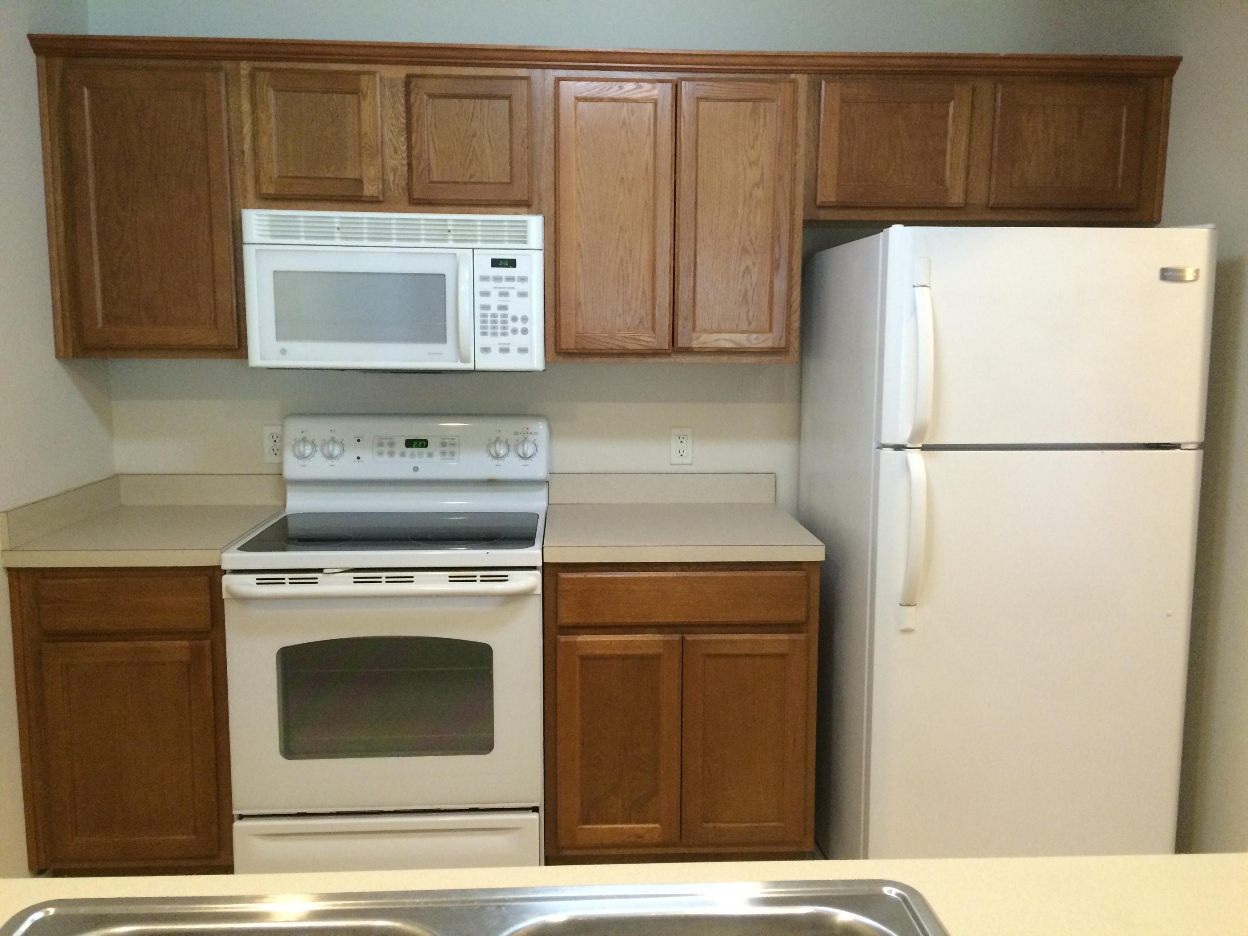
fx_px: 1046
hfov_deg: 61.7
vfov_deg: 48.2
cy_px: 468
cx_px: 624
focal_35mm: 29
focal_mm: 4.15
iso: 200
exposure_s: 1/30
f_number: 2.2
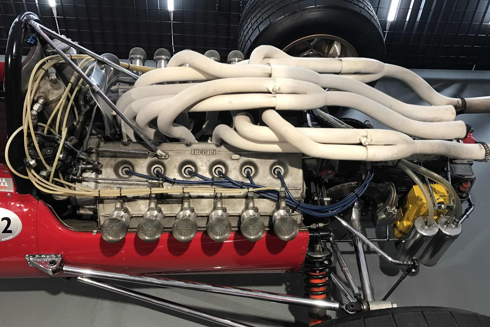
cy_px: 166
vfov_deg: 43.6
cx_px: 246
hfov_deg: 61.9
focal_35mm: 30
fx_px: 408
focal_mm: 3.99
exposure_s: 1/33
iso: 32
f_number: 1.8
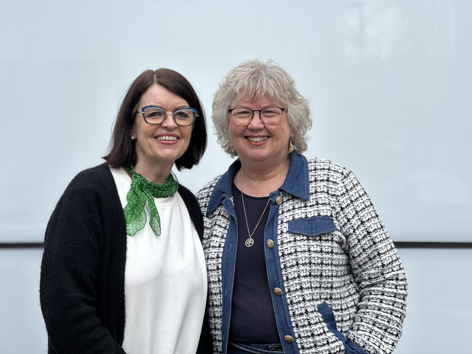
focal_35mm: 77
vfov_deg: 19.1
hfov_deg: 25.3
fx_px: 1050
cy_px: 177
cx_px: 236
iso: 32
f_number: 2.8
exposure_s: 1/121
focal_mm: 9
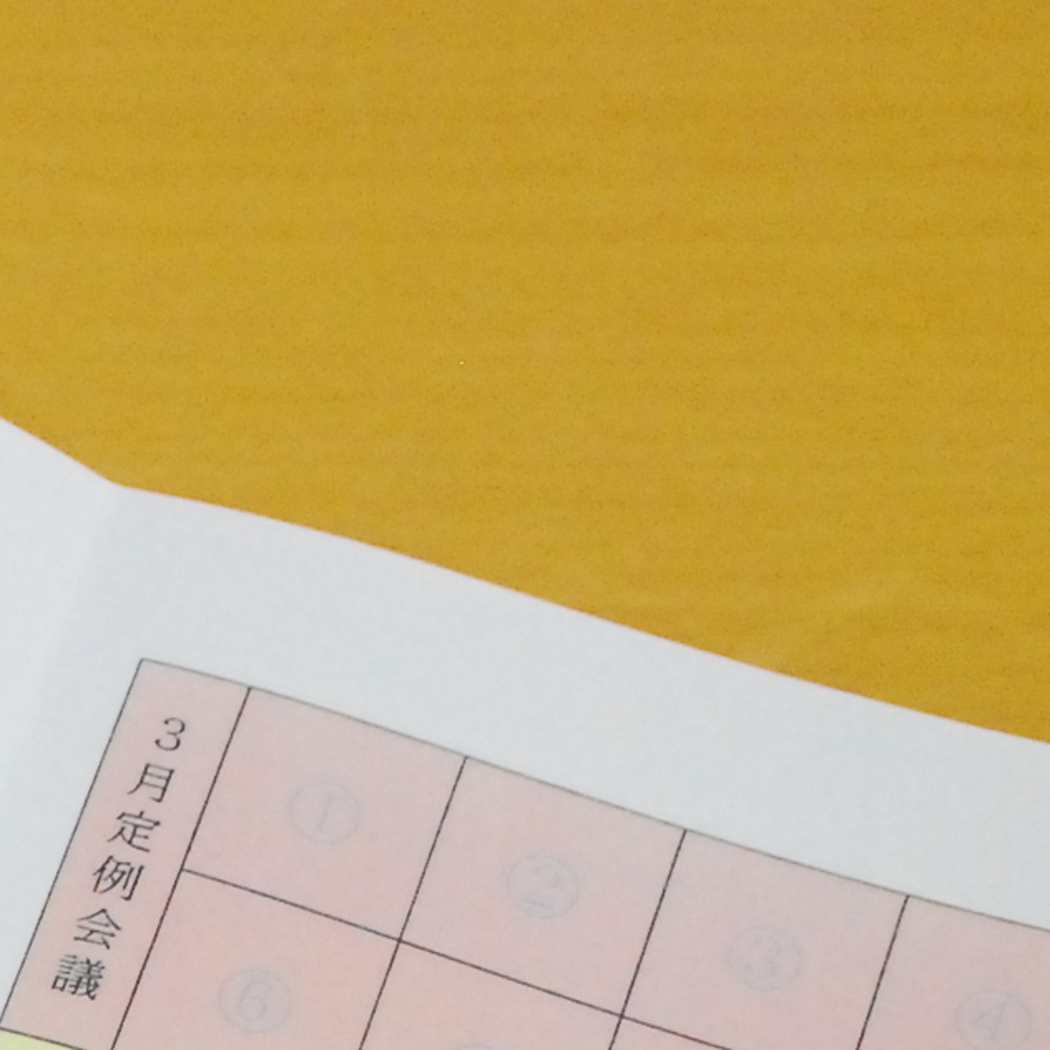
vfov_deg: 10.4
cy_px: 1487
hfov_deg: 10.2
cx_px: -648
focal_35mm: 164
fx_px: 5628
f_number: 7.1
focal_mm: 28
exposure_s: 1/100
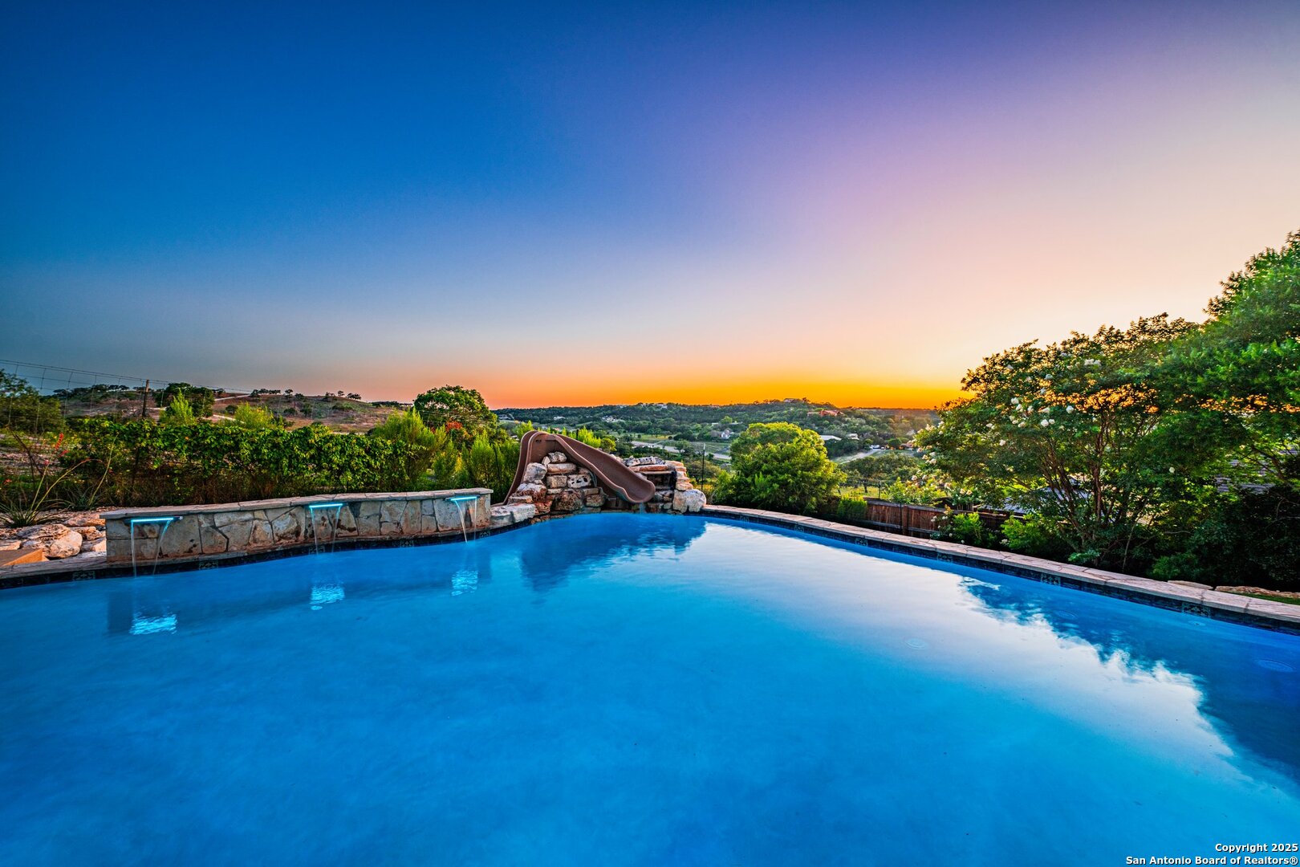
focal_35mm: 14
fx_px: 506
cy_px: 434
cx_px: 650
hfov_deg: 104.3
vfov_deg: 81.2
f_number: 8
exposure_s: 1/2.5
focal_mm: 14
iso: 100
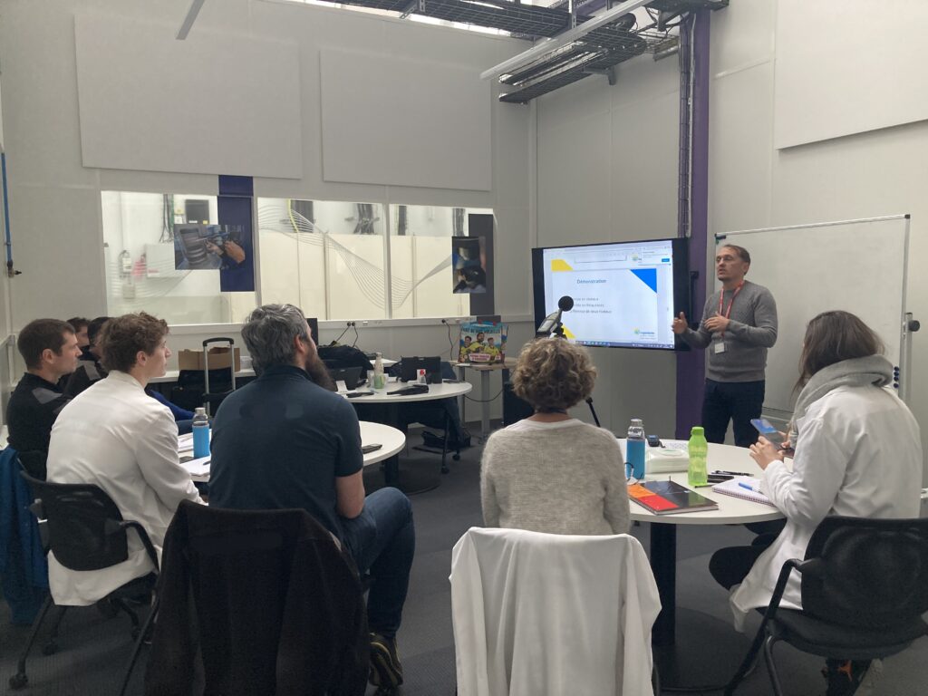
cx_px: 464
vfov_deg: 49.7
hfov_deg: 63.4
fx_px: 751
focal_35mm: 28
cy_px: 348
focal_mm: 3.99
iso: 160
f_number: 1.8
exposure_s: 1/53
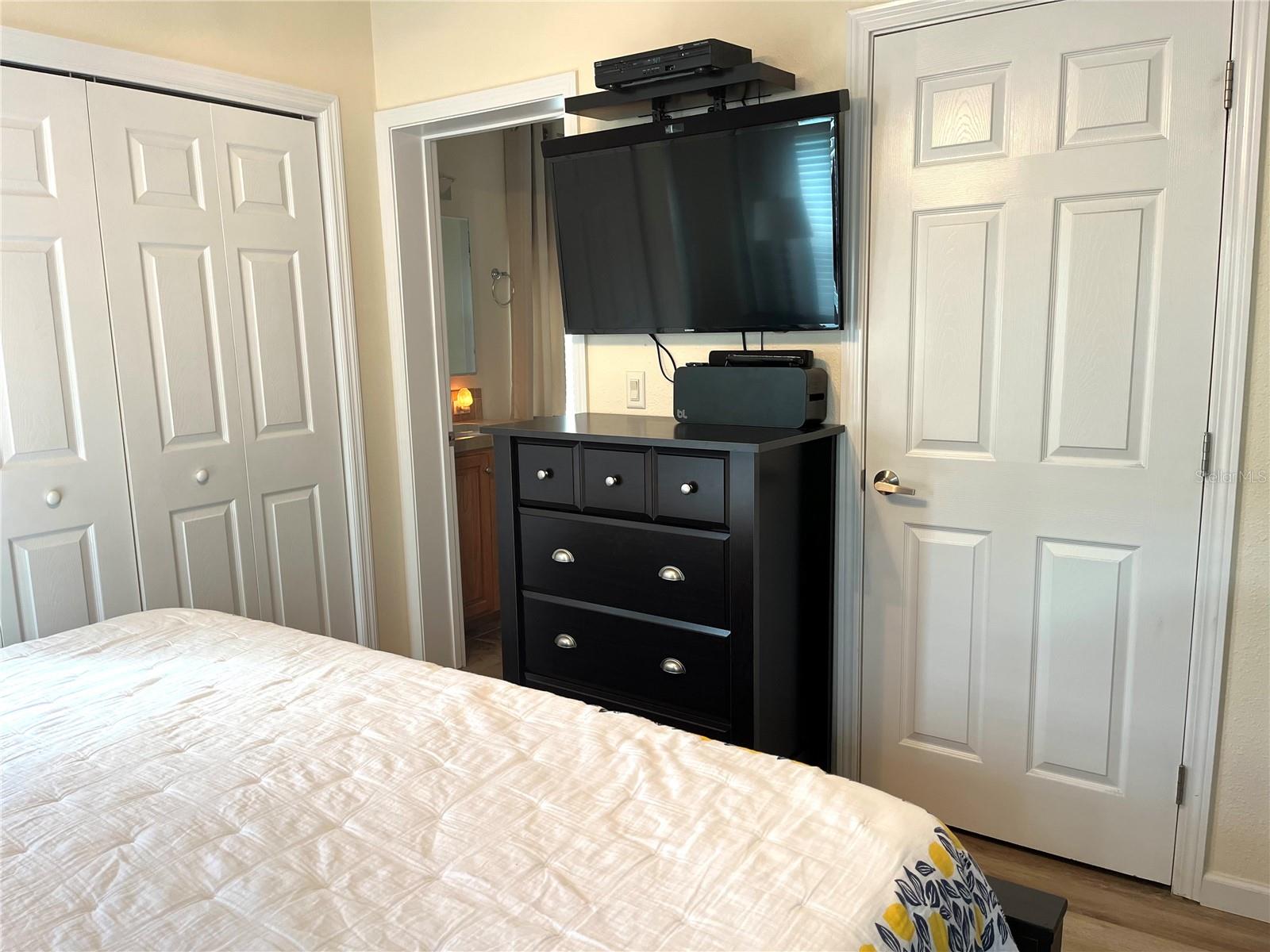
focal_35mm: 26
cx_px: 635
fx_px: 954
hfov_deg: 67.3
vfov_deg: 53.1
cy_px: 476
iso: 125
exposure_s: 1/120
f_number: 1.6
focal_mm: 5.1
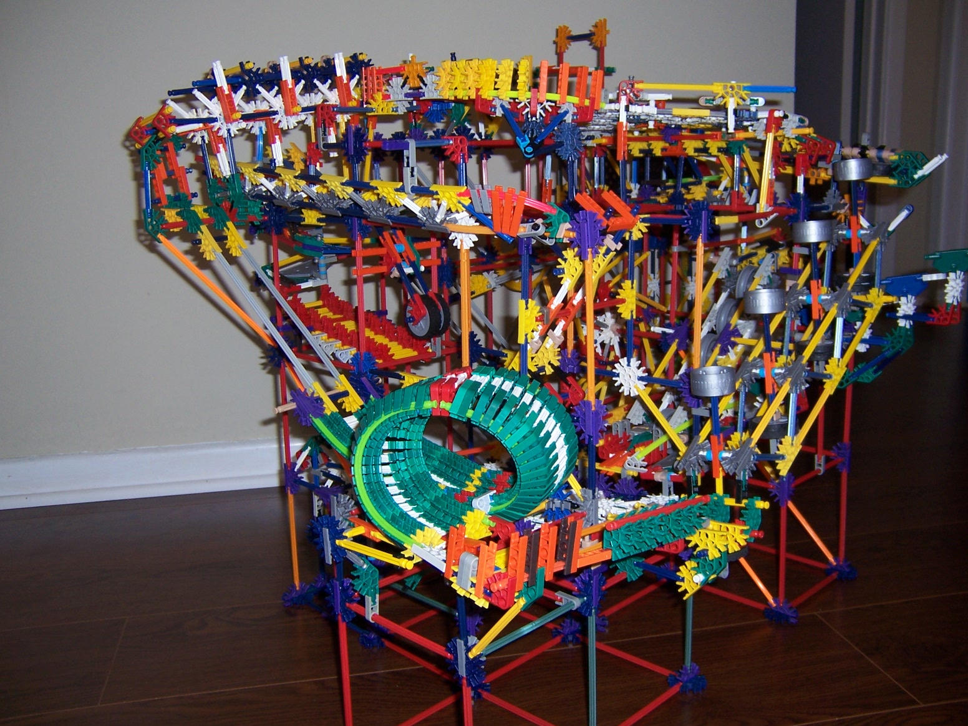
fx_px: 923
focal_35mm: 33
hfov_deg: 55.4
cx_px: 484
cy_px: 363
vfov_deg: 42.9
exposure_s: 1/60
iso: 80
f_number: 2.8
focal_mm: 5.5
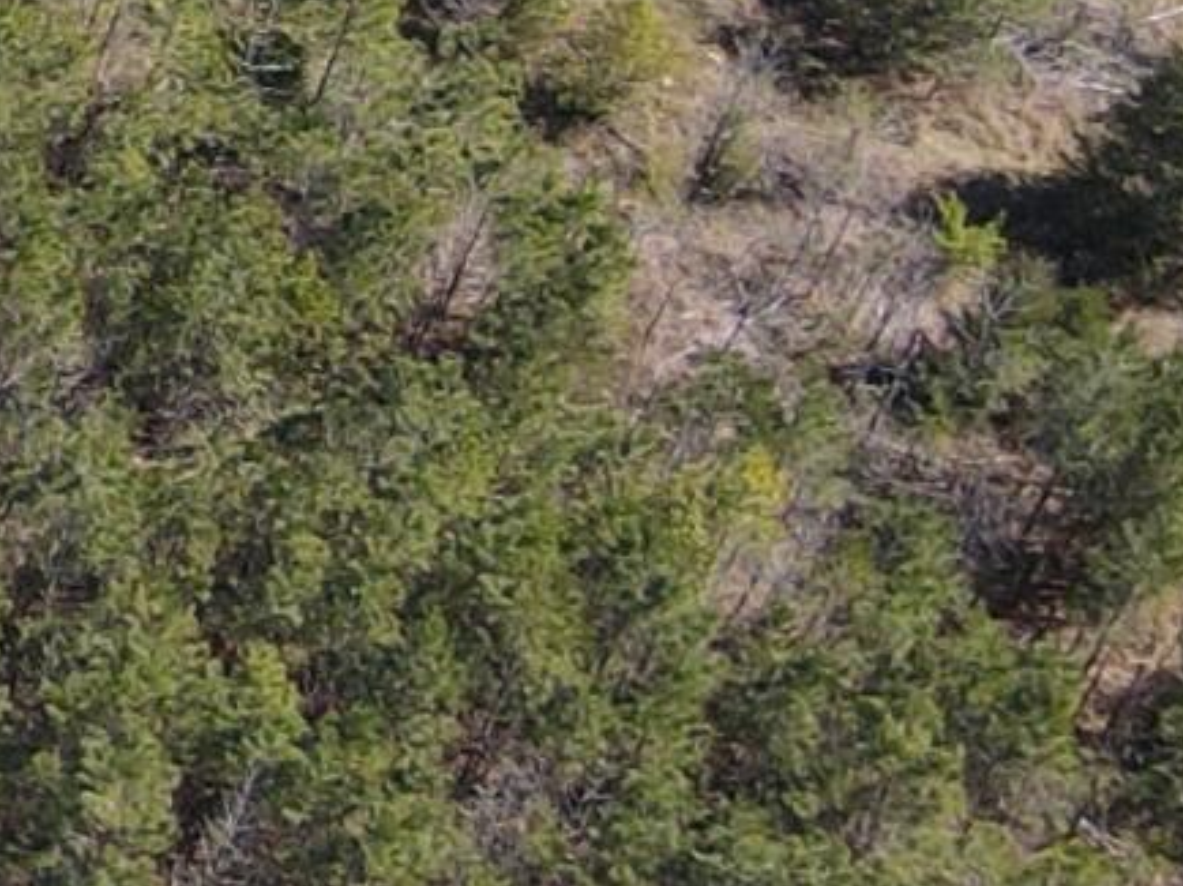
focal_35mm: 166
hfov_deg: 9.1
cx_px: -2609
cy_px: -1235
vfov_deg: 8.2
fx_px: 5670
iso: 100
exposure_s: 1/320
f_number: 2.8
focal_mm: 4.5
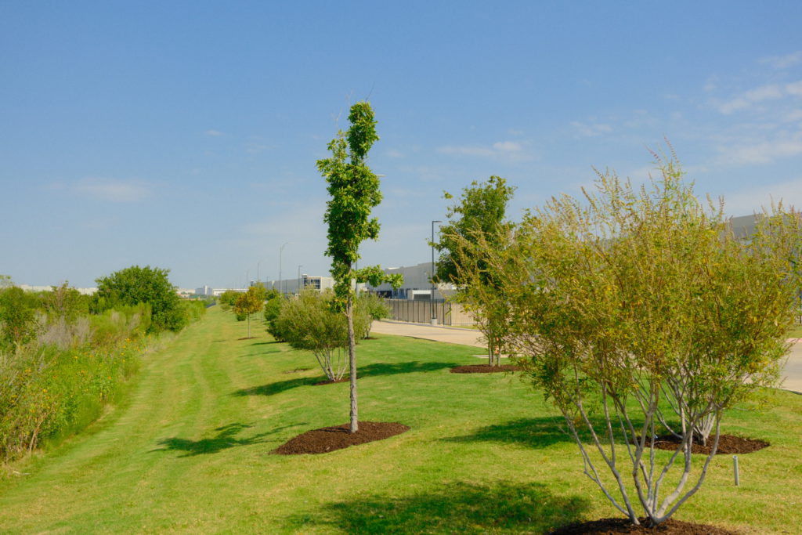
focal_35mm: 33
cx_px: 401
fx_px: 735
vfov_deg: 40.0
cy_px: 268
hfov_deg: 57.2
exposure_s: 1/3800
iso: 800
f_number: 4.5
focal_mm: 22.3
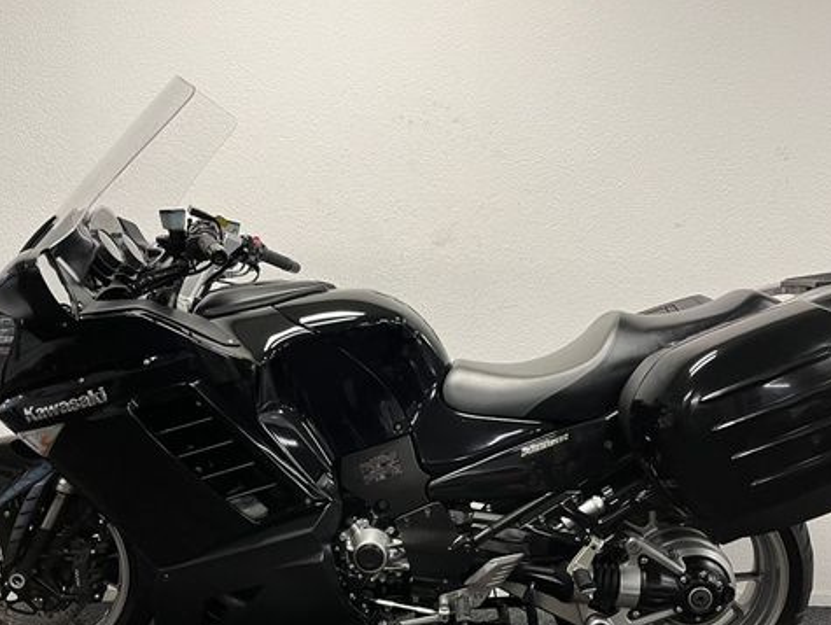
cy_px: 415
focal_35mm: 35
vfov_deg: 40.3
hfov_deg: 52.6
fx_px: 841
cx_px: 406
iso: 80
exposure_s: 1/50
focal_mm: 5.1
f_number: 1.6
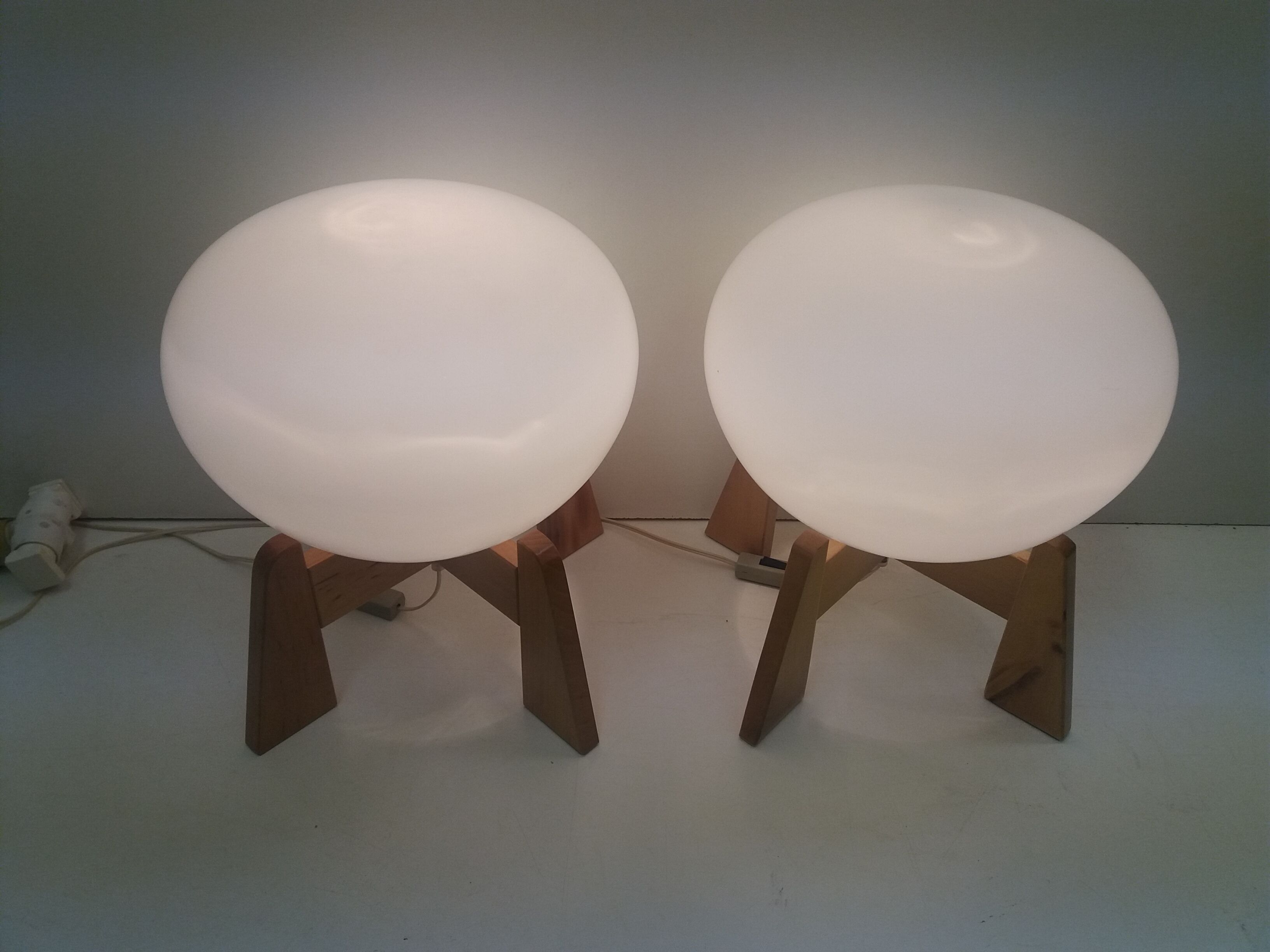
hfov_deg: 63.4
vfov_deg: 49.7
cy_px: 476
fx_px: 1027
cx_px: 635
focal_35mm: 28
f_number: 1.9
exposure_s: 1/121
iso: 64
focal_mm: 3.7
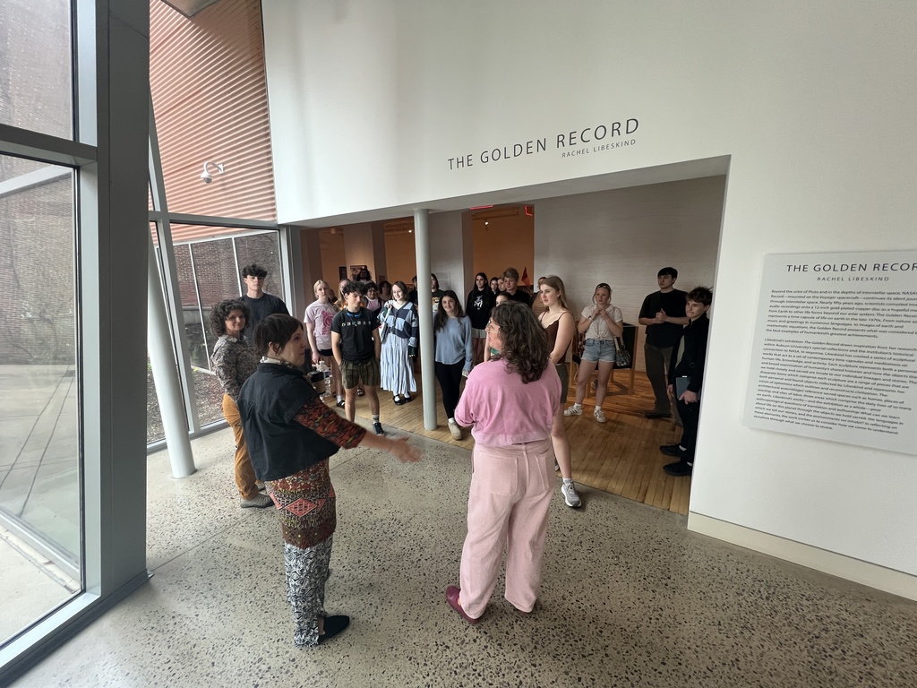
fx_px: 344
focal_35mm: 13
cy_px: 344
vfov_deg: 89.9
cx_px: 458
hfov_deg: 106.2
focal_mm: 1.57
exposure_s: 1/60
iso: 160
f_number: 1.8
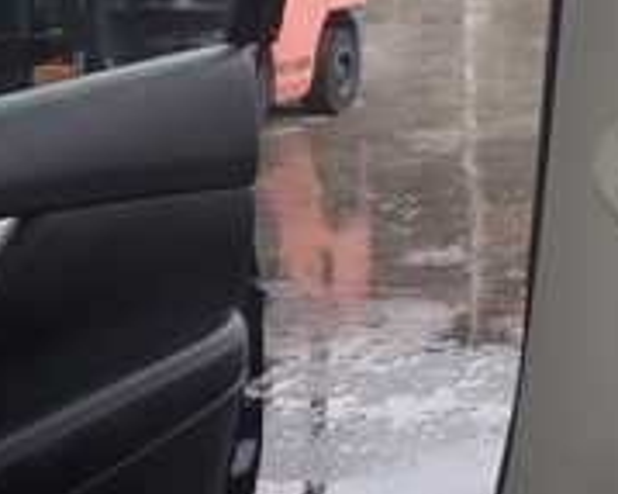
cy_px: -28
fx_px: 1791
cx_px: 739
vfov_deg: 15.3
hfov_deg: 18.6
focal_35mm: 98
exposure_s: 1/30
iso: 125
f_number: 6.3
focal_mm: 5.4
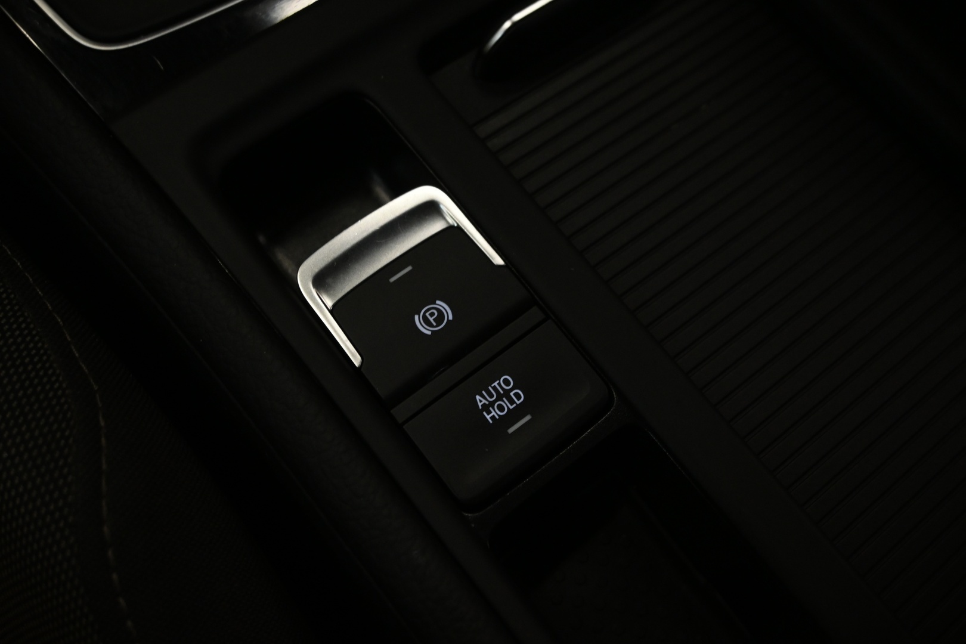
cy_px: 322
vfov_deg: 40.0
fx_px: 885
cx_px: 483
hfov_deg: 57.2
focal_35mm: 33
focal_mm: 22
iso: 1600
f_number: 4.5
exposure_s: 1/30
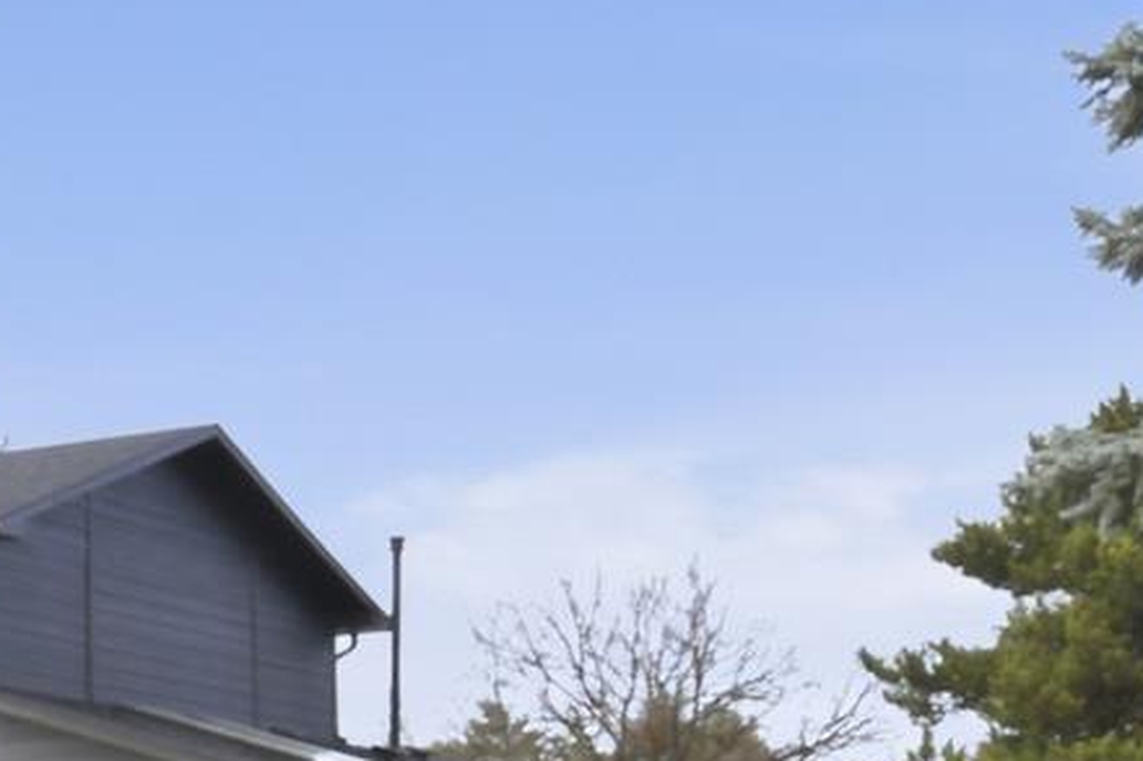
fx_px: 2888
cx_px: -525
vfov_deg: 13.9
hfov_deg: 19.7
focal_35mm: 91
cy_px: 1196
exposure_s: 1/250
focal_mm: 16
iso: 320
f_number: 11
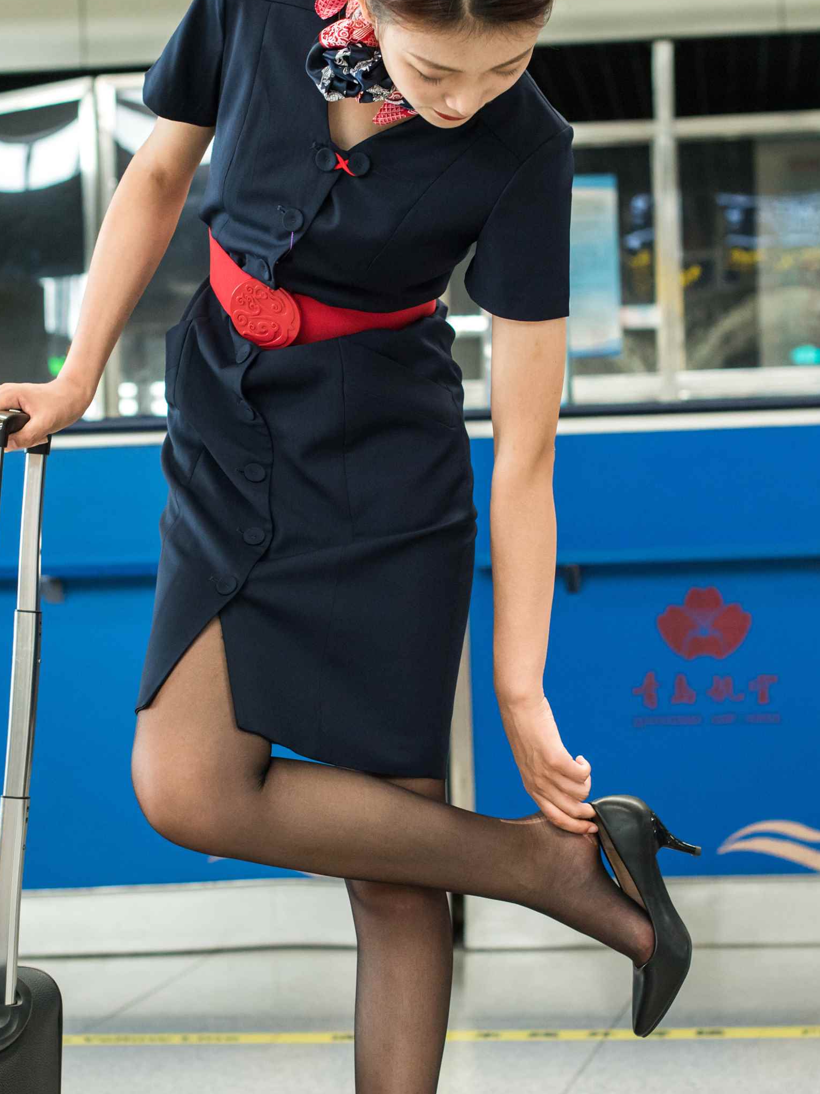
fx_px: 2780
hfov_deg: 16.8
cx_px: 382
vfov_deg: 22.3
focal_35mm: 88
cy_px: 591
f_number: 3.2
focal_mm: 50
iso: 800
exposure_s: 1/160
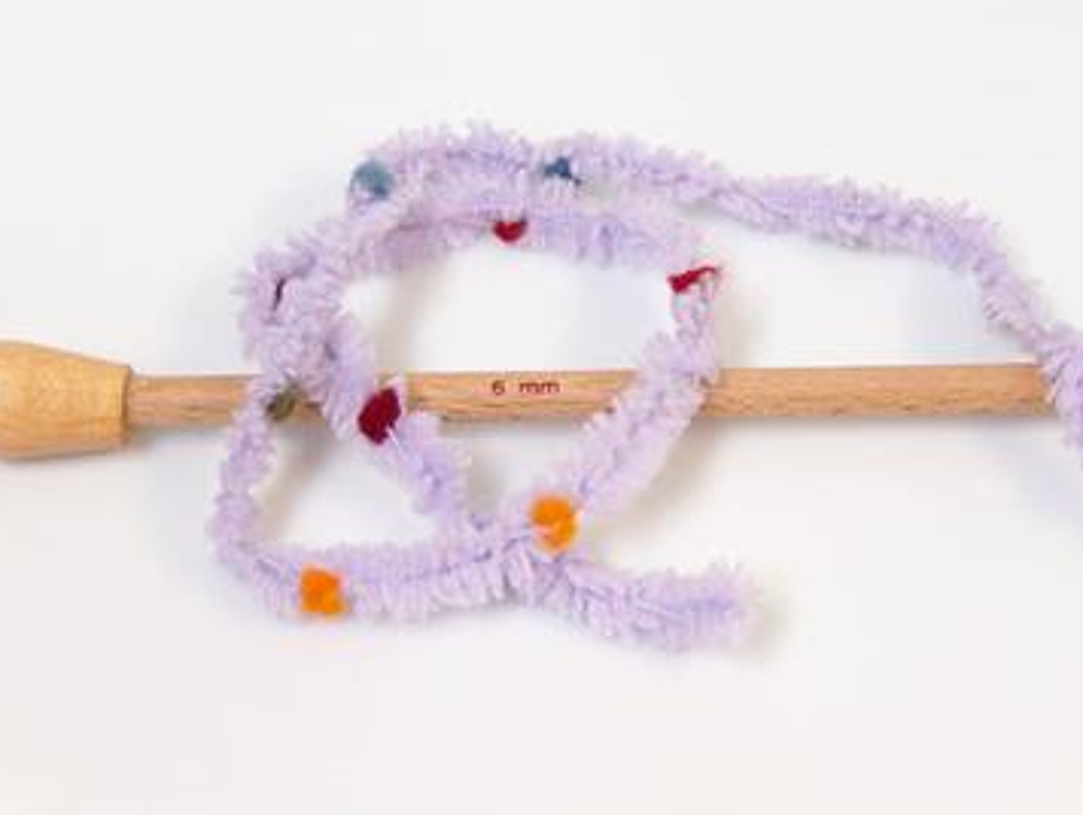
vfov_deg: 18.3
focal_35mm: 81
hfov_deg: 24.1
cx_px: 545
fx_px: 2538
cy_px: 388
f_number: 2.9
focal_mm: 14.73
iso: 200
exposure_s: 1/36
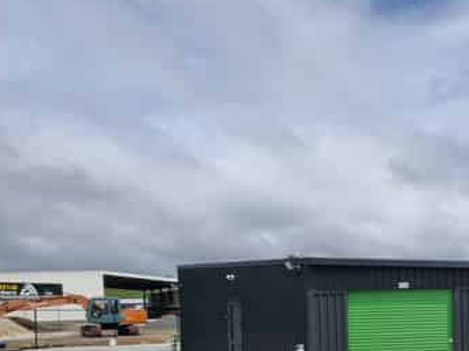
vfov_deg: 48.6
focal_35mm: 25
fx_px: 338
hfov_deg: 59.8
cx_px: 416
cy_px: 320
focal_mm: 2.2
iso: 50
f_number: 2.2
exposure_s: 1/4480
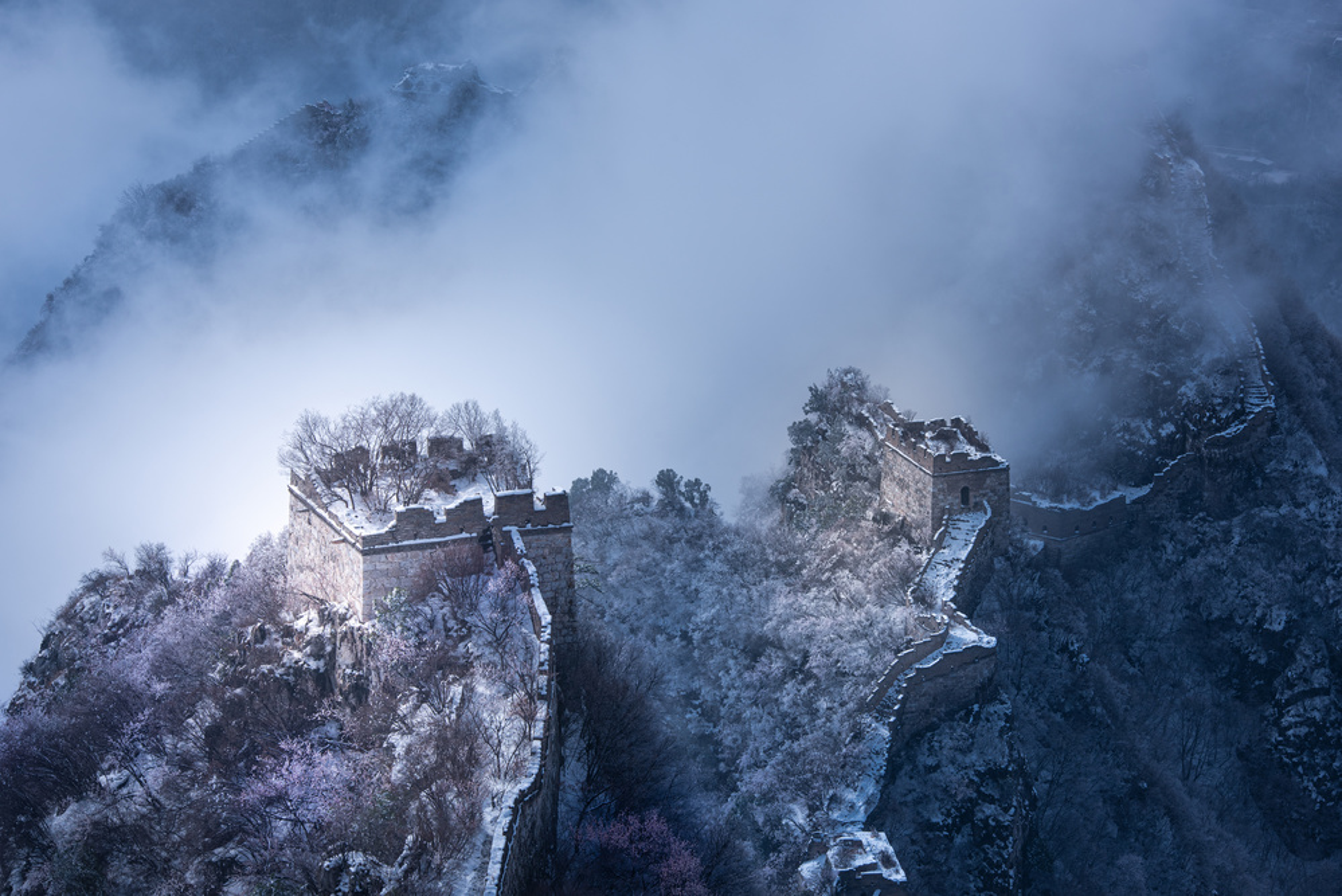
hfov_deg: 19.4
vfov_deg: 13.1
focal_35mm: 105
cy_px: 448
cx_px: 671
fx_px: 3916
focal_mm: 105
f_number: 14
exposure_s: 1/200
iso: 64
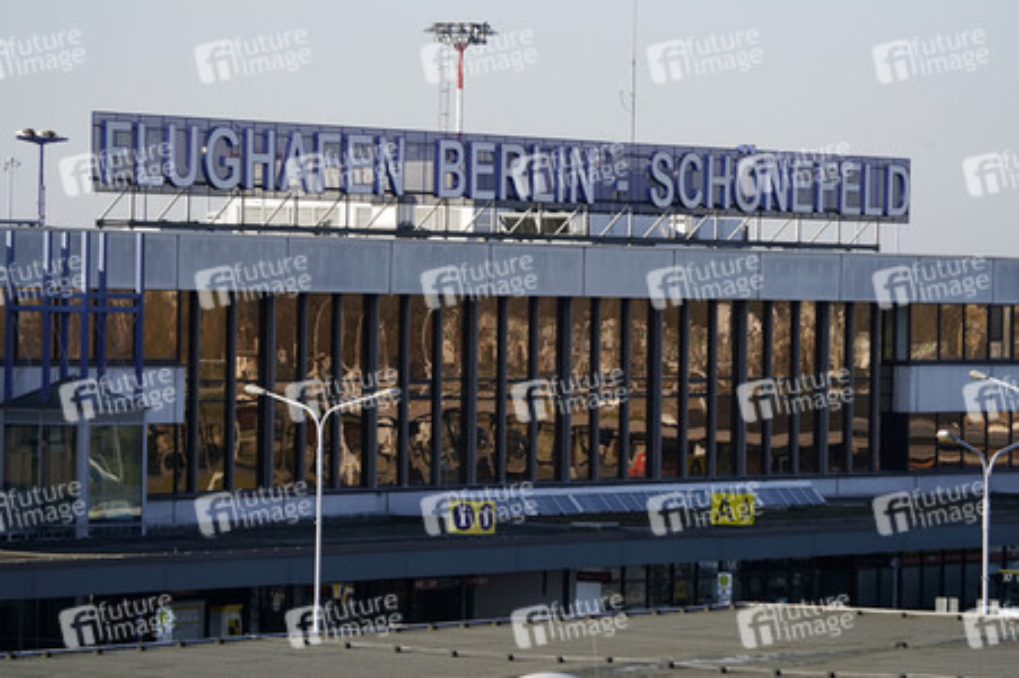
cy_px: 339
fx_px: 5657
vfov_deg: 6.9
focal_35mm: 200
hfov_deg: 10.3
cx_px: 510
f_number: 7.1
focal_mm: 200
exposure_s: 1/1250
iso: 640
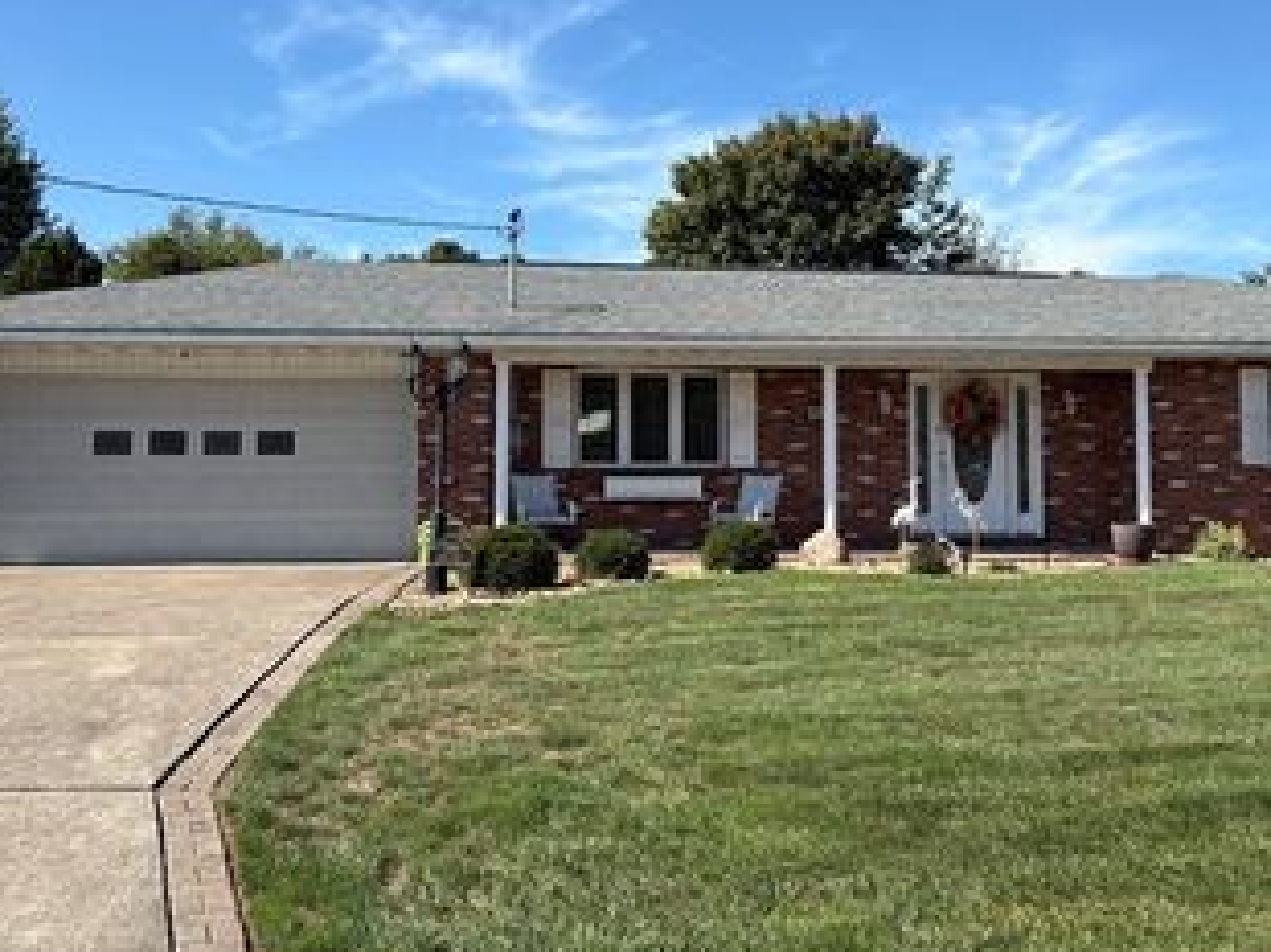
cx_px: 734
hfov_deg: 44.7
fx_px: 1541
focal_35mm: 42
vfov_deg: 34.2
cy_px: 404
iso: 50
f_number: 1.6
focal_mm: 5.96
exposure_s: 1/2283
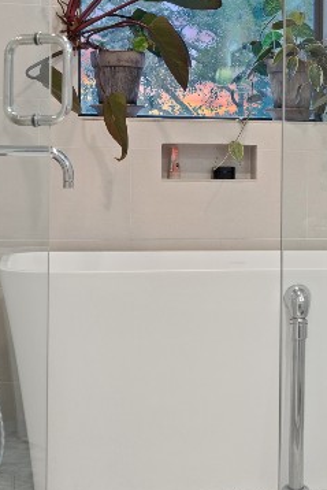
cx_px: 287
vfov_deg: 26.9
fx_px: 1021
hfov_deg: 17.9
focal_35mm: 75
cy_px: 192
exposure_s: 1/1.25
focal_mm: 35
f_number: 8
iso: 500
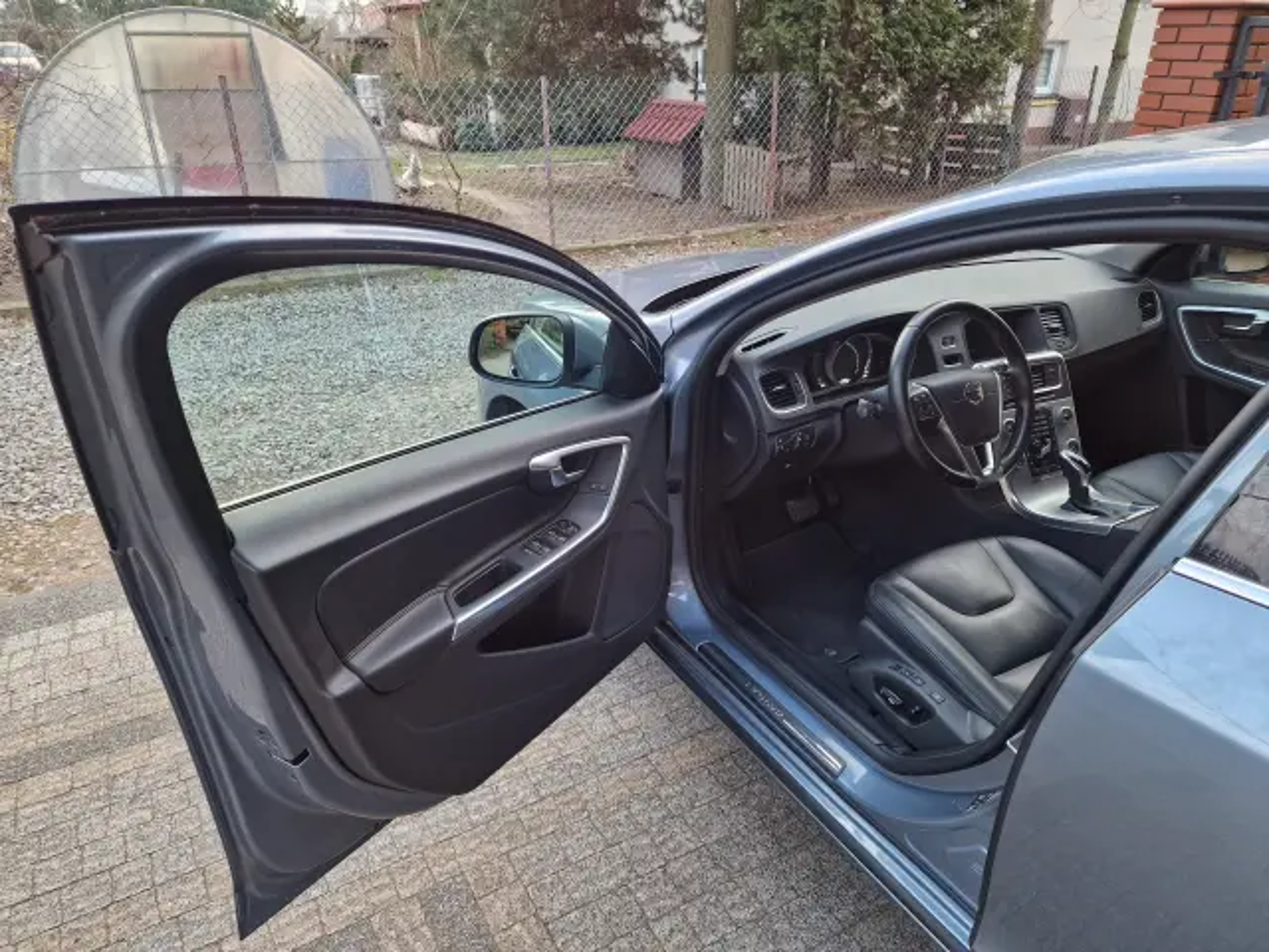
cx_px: 634
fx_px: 843
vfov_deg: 58.9
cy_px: 476
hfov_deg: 73.9
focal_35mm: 23
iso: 250
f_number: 1.8
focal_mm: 6.4
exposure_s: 1/120
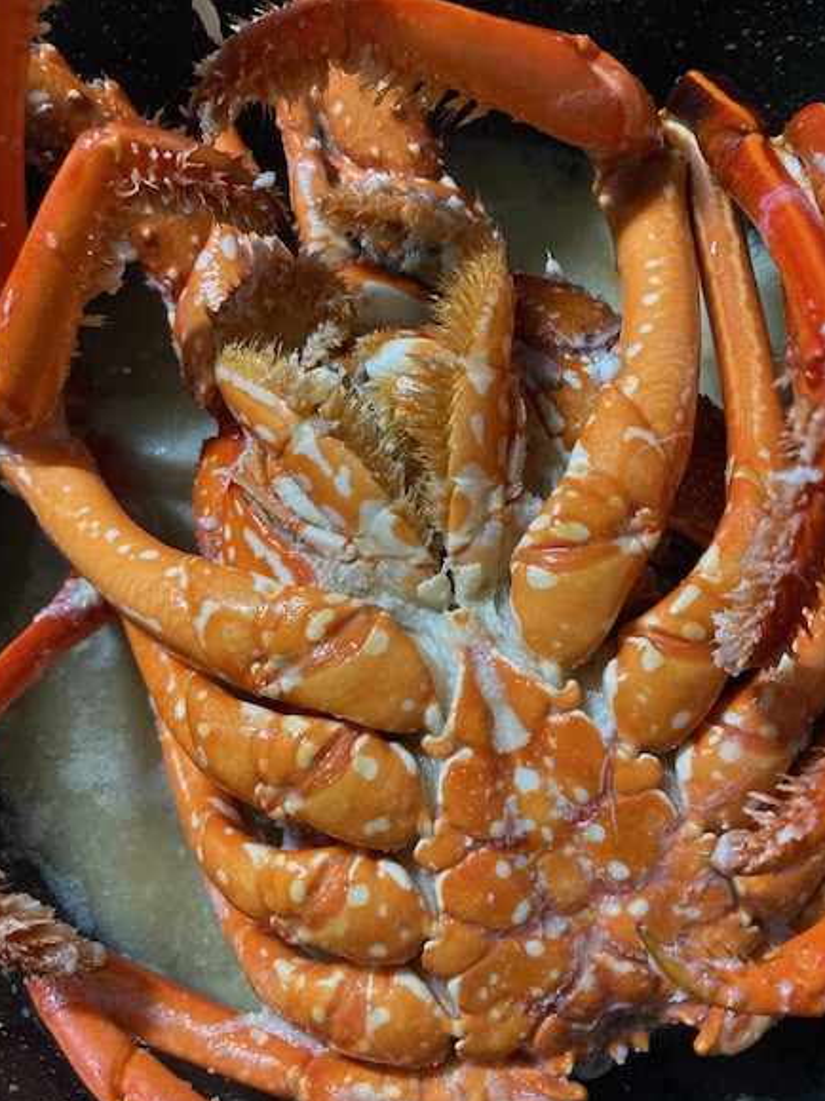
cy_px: 538
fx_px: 922
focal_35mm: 29
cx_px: 407
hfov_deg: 48.2
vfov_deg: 61.7
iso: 320
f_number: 1.8
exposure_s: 1/40
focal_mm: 3.99
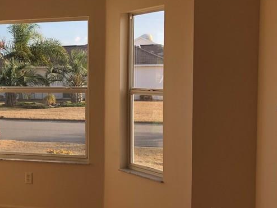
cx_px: 24
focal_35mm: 58
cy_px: 109
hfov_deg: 31.5
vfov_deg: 25.2
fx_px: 464
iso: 20
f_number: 1.8
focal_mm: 3.99
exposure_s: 1/316
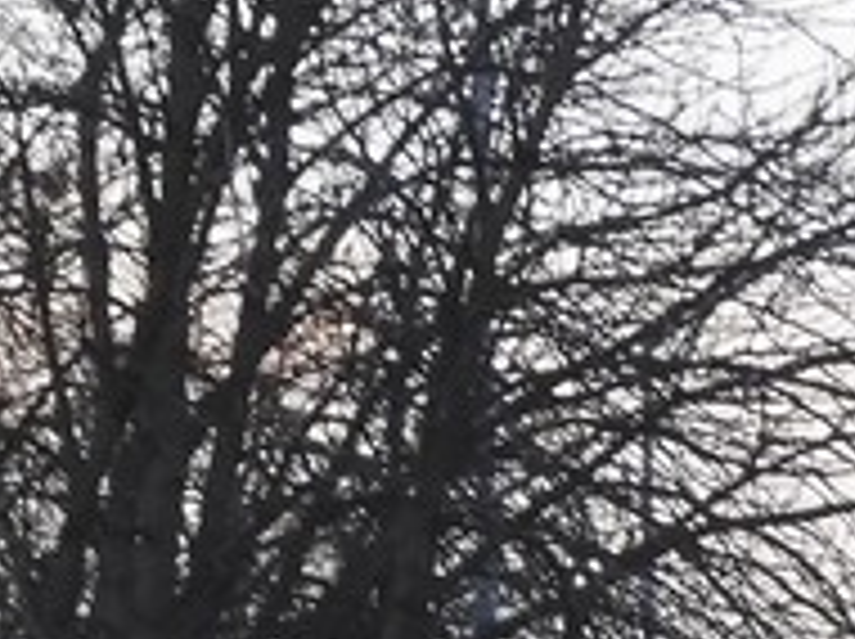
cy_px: 1190
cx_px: 36
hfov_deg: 3.5
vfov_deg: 2.6
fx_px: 14036
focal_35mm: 569
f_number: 5
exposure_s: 1/200
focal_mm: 21.4
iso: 400
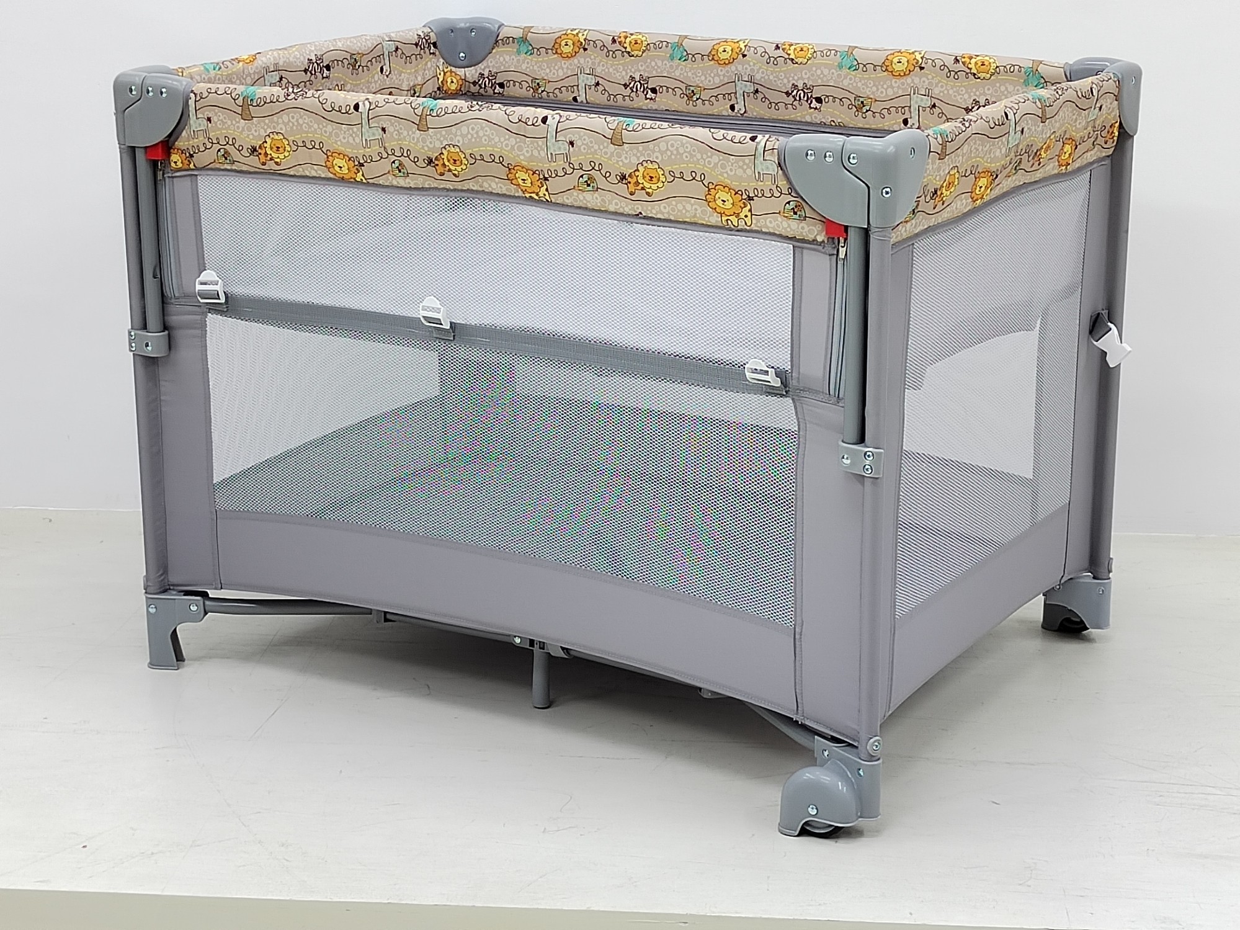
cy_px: 465
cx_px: 620
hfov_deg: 29.4
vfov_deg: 22.3
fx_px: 2364
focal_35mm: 66
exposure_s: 1/100
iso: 481
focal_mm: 5.52
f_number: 1.9
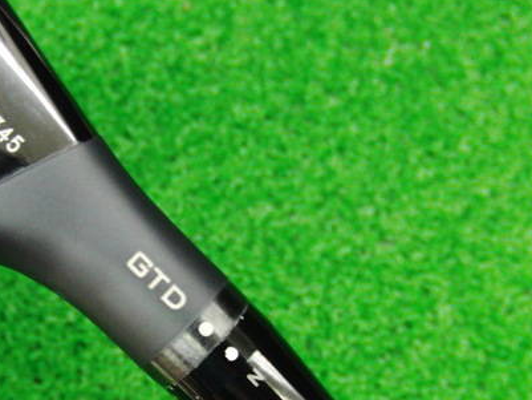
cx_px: 162
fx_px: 907
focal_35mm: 59
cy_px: 315
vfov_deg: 24.5
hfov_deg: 32.3
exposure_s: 1/15
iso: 400
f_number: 3.6
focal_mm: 6.42
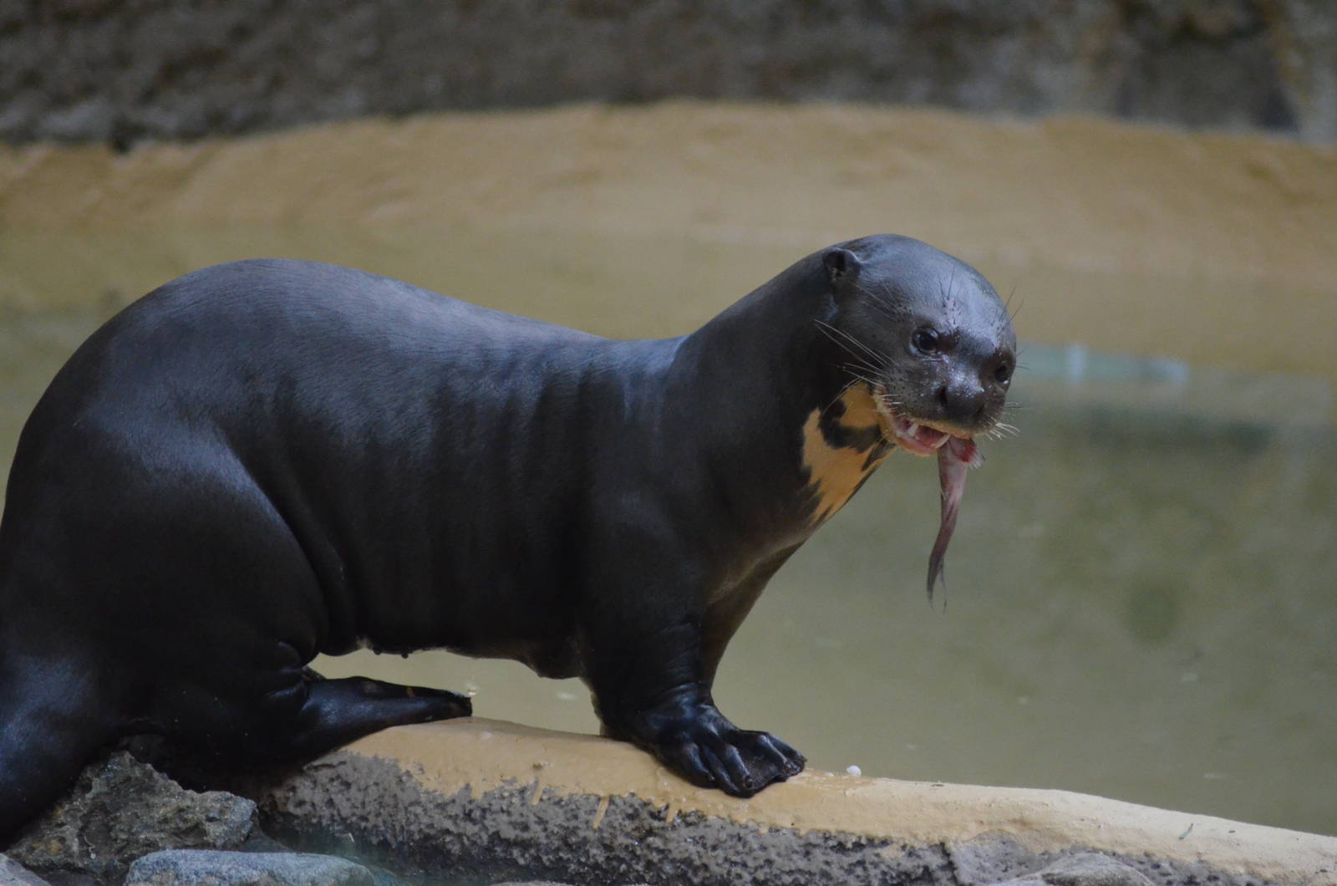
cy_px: 443
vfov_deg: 3.0
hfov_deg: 4.6
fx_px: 16679
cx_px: 668
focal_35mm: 450
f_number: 5.6
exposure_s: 1/250
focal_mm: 300
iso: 3200
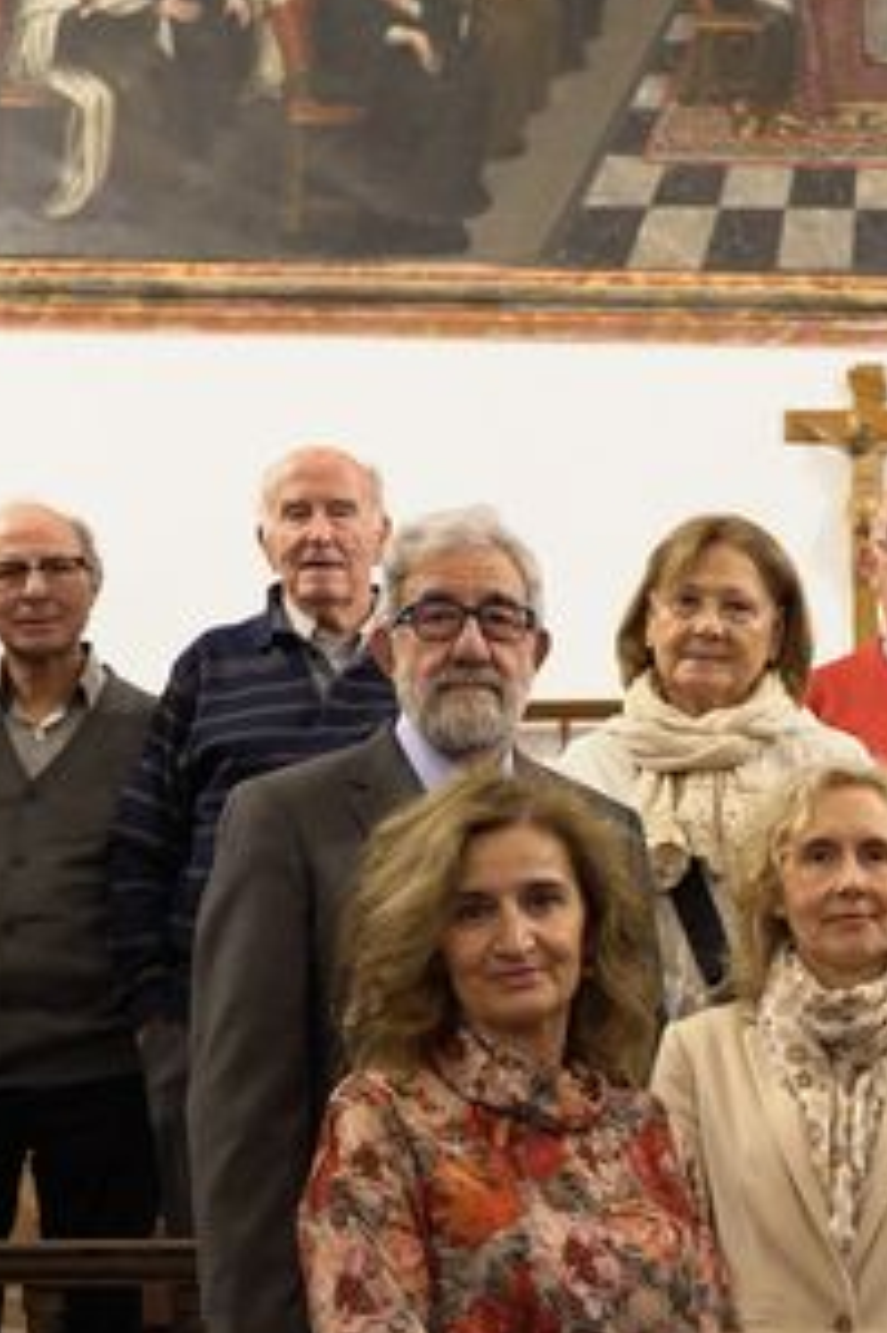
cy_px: 796
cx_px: 998
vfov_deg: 24.4
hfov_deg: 15.9
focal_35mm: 83
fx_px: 3071
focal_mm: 31
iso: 400
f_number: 2.8
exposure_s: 1/40
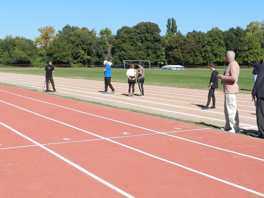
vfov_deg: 27.0
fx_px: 412
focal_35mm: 54
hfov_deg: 35.5
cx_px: 147
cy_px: 81
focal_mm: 5.6
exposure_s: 1/1000
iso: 160
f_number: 4
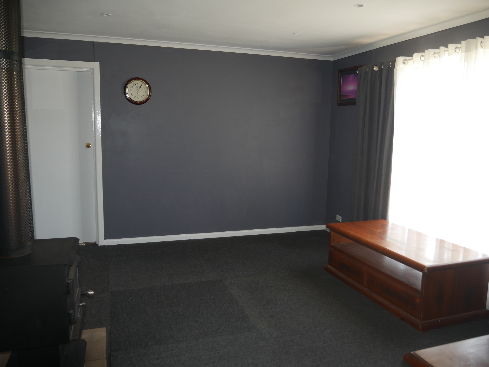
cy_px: 184
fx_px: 396
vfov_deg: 49.8
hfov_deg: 63.4
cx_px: 244
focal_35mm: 28
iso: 200
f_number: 3.5
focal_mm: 14
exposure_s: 1/60
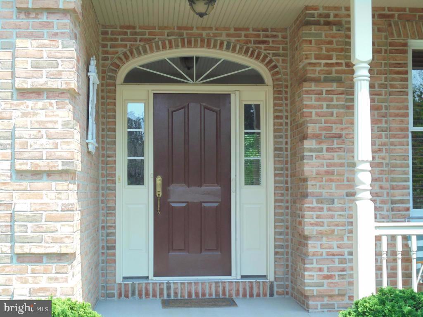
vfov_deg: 26.1
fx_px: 684
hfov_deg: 34.3
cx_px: 212
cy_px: 158
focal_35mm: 56
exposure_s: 1/100
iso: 100
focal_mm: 10.1
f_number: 5.2
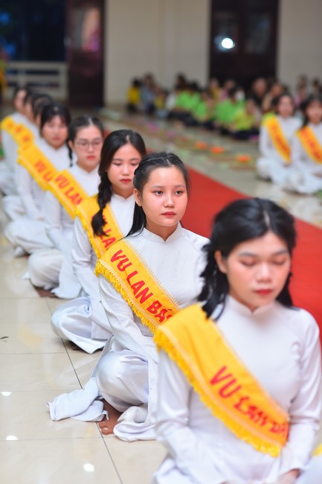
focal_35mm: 85
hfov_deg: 16.1
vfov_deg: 23.9
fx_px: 1141
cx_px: 161
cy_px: 242
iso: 500
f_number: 2.8
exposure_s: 1/125
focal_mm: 85
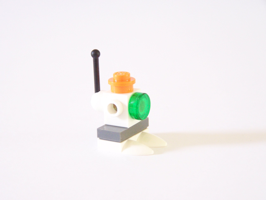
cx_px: 133
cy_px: 100
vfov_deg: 15.7
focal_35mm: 94
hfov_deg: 20.9
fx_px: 722
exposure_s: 1/30
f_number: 3.2
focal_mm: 15.6
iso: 400
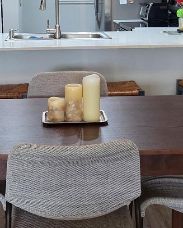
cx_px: 68
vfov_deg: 26.6
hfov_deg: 21.5
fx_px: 481
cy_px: 72
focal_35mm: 71
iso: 400
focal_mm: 5.4
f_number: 1.8
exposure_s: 1/120
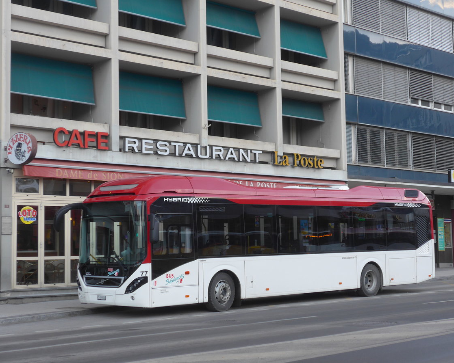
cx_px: 243
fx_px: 874
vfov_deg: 23.5
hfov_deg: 29.1
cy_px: 182
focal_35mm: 65
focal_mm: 12.7
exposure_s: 1/80
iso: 125
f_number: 3.7
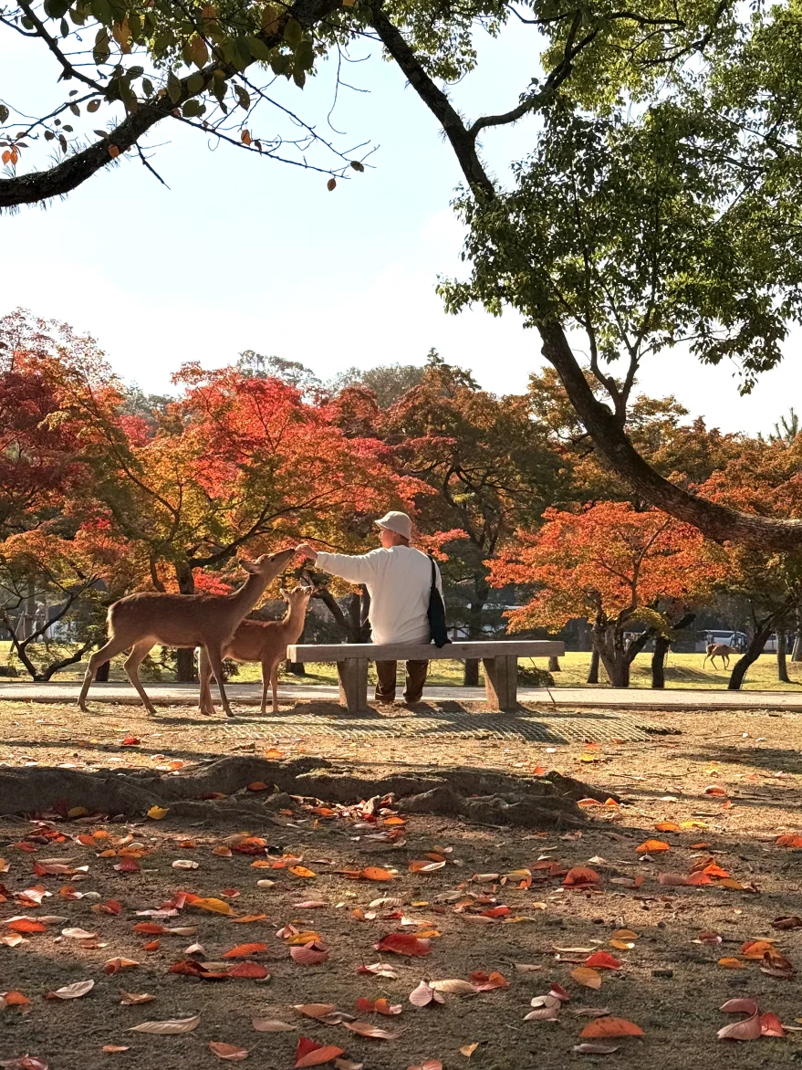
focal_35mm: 59
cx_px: 391
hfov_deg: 24.8
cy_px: 438
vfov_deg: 32.6
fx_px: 1823
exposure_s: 1/9901
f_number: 1.78
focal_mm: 6.76
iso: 64
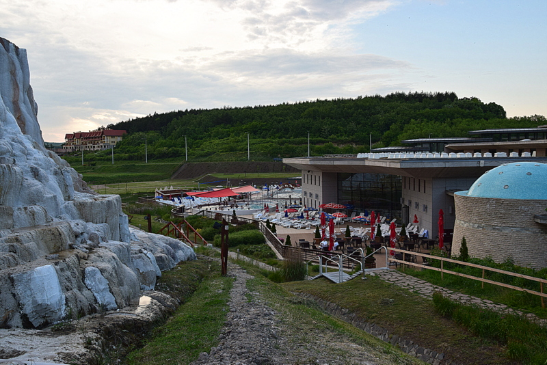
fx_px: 547
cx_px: 274
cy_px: 182
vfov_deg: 36.9
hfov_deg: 53.1
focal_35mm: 36
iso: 400
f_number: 10
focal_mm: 24
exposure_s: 1/160
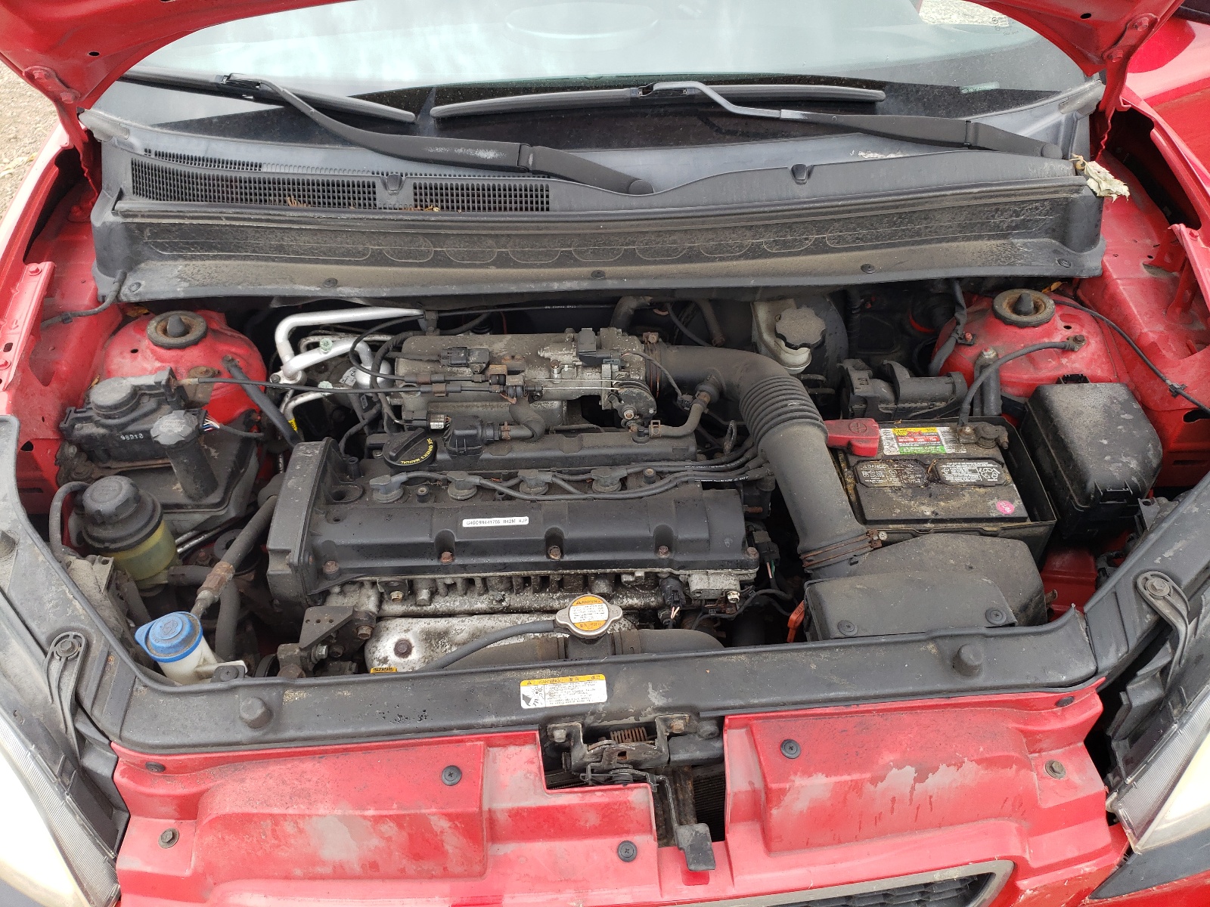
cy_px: 454
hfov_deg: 67.3
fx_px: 909
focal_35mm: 26
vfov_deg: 53.1
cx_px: 605
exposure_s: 1/250
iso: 50
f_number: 1.5
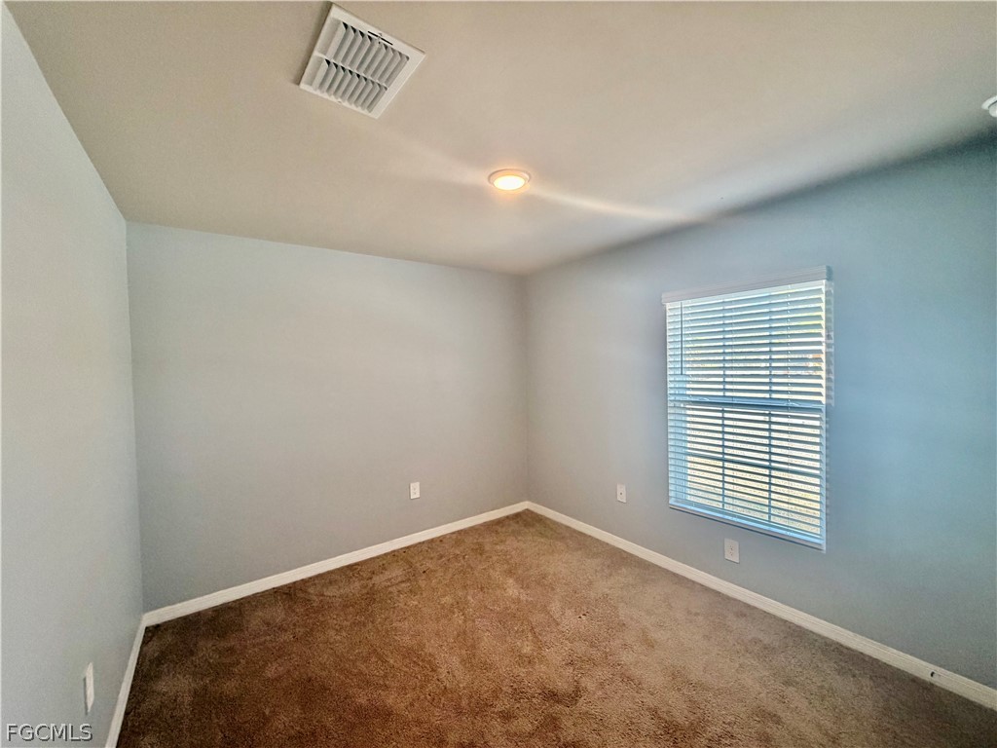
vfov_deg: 85.7
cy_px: 374
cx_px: 498
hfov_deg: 102.1
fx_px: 403
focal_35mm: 14
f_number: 2.2
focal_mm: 2.22
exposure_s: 1/120
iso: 200
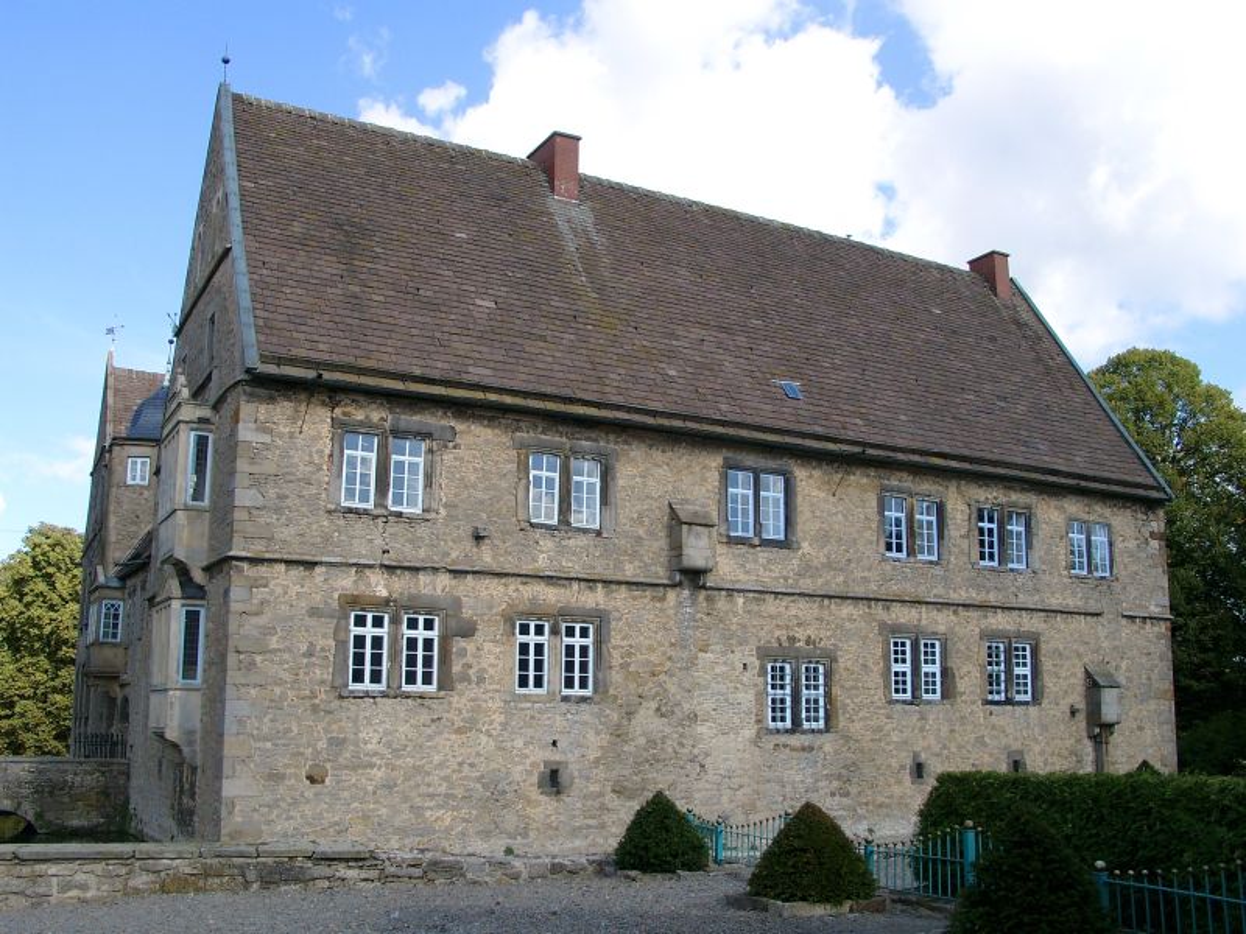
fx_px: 1224
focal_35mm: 34
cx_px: 623
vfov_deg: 41.8
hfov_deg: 54.0
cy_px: 467
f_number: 4
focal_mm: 7.13
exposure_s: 1/425
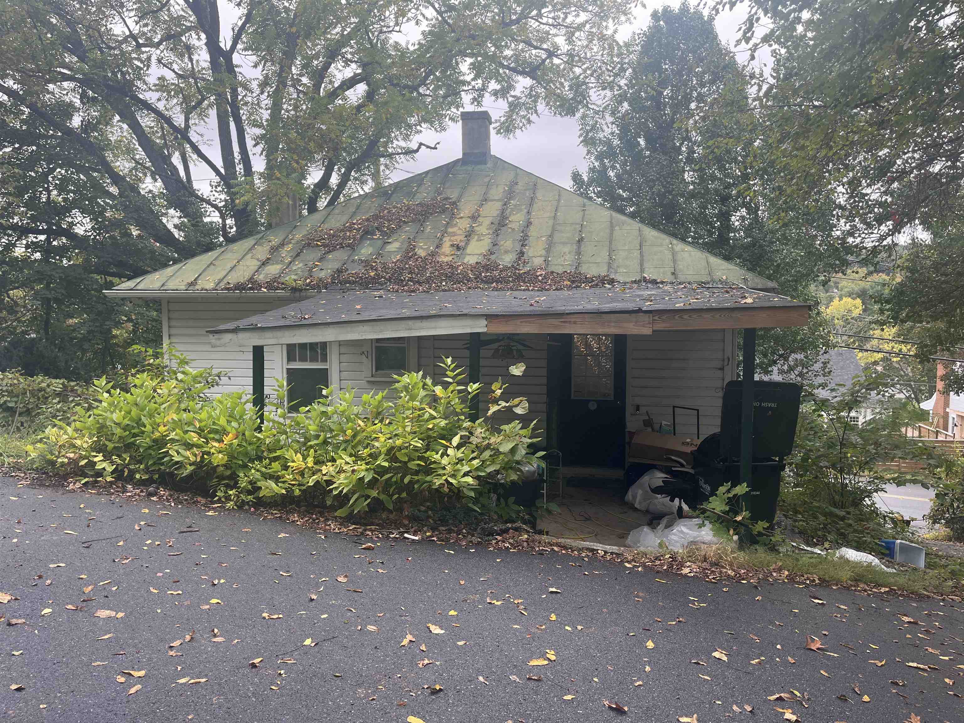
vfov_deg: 53.1
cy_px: 362
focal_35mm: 26
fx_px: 724
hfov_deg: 67.3
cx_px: 482
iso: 40
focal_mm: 5.1
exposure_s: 1/277
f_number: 1.6
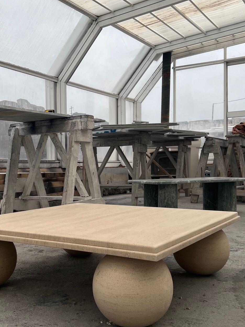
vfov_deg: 44.7
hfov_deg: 34.2
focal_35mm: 42
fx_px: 396
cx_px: 93
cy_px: 181
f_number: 1.5
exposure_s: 1/1000
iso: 50
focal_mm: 5.7
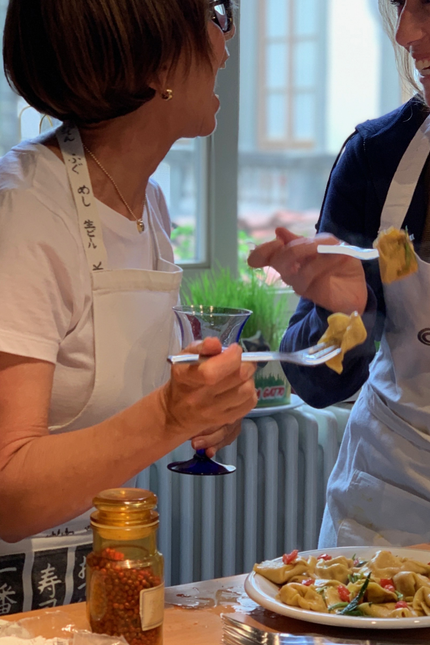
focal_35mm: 90
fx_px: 1613
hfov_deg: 15.1
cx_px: 314
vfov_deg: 22.6
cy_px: 319
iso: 100
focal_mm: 6
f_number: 2.4
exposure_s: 1/50
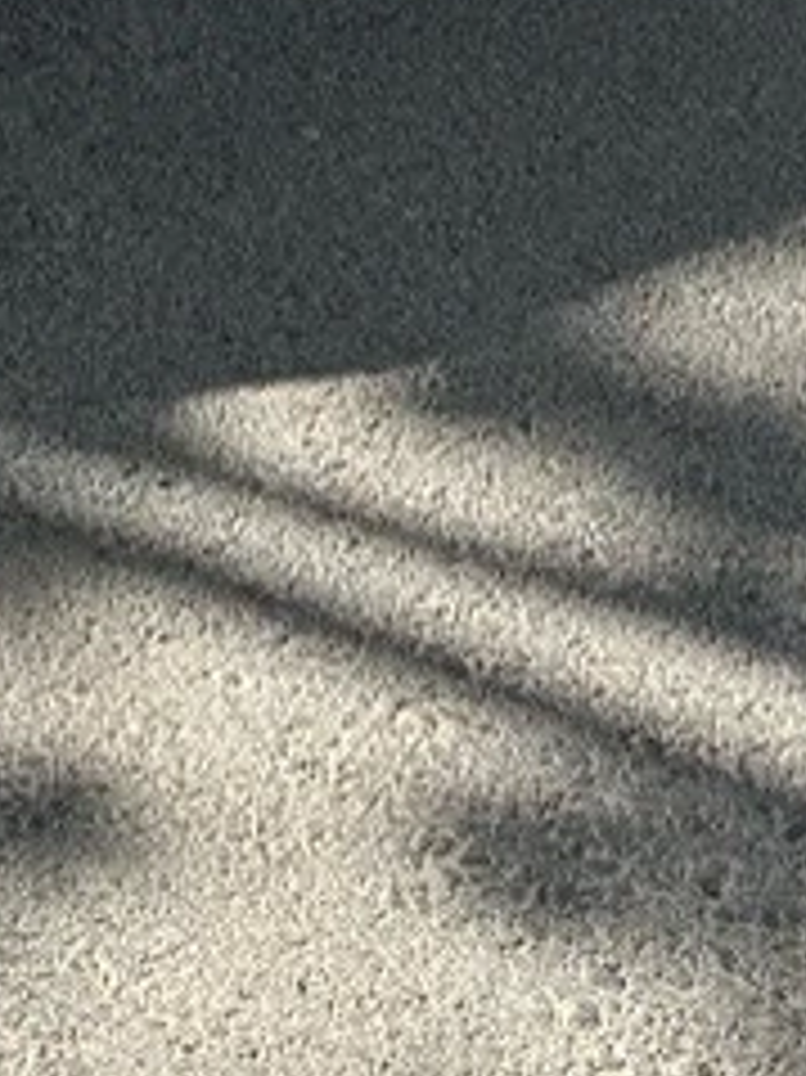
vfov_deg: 12.6
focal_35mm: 134
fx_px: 4164
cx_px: -410
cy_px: -1171
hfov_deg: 10.7
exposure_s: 1/2110
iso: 80
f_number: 1.78
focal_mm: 6.76
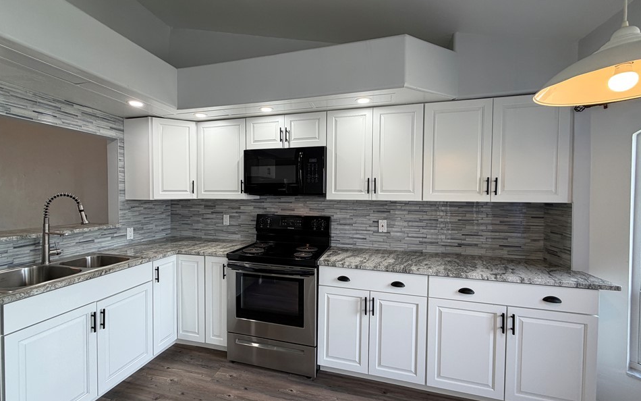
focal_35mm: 16
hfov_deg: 97.6
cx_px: 298
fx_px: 280
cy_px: 200
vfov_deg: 71.3
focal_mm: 2.22
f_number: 2.2
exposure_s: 1/120
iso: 100
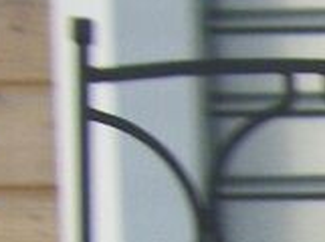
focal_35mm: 255
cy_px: 837
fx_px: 2389
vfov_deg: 5.3
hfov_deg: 6.4
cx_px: 1266
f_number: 8.8
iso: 80
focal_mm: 5.7
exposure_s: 1/60
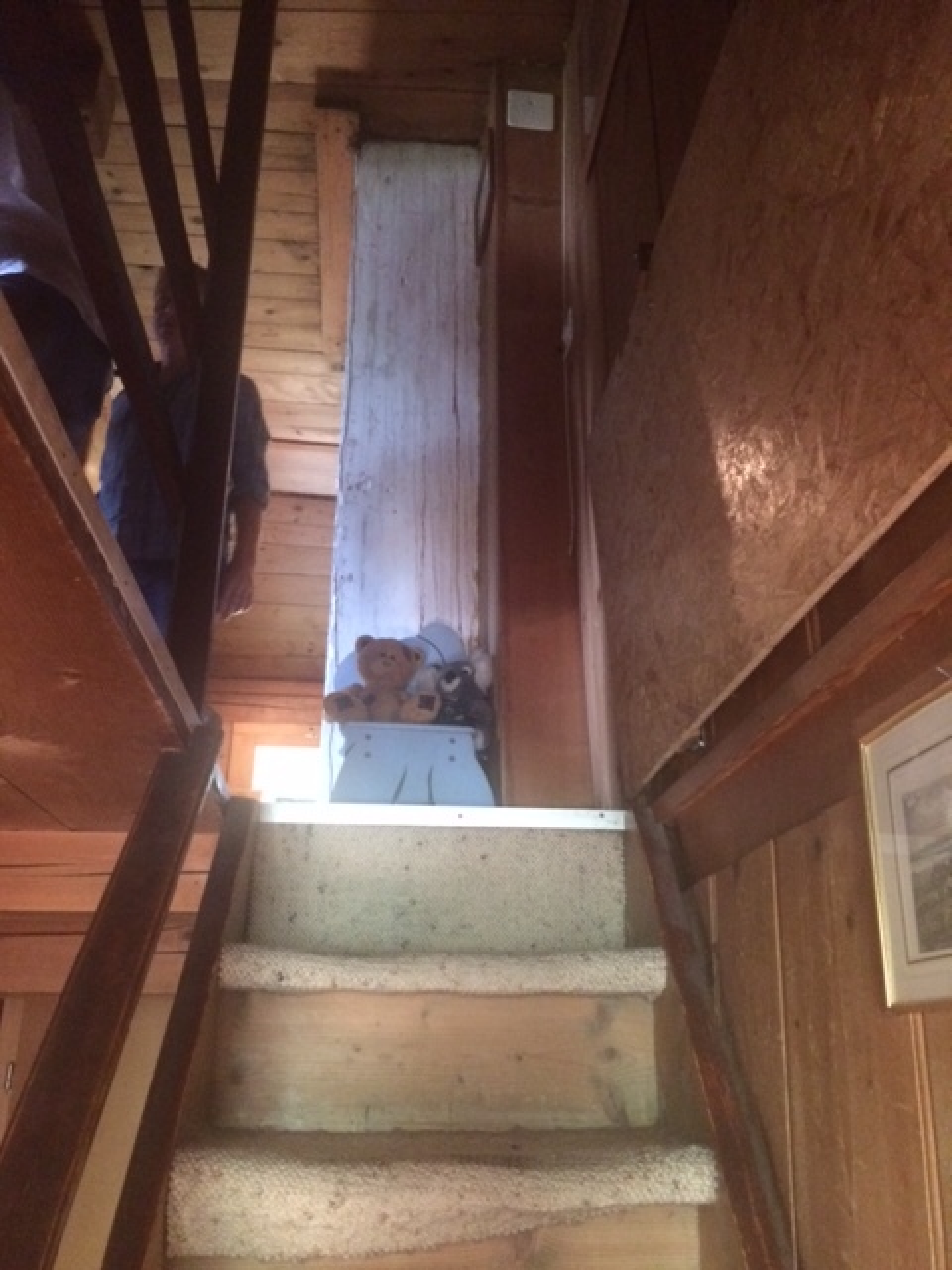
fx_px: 1063
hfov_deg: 48.2
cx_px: 476
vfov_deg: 61.7
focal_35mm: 29
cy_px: 635
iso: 400
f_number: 2.2
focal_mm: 4.15
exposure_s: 1/17
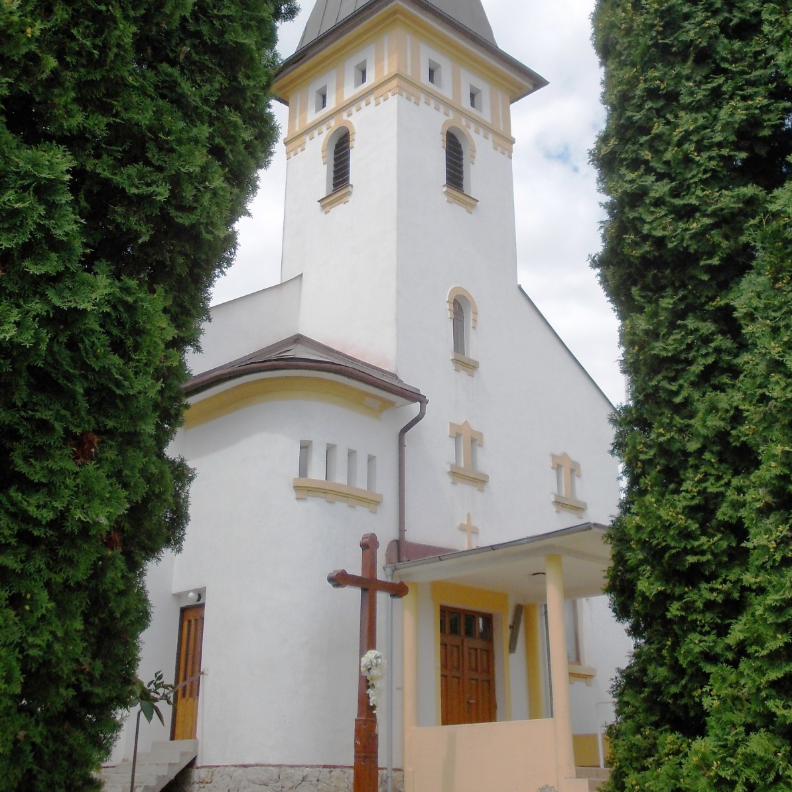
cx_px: 396
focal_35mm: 45
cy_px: 272
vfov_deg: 37.2
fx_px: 1165
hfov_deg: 37.6
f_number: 6.2
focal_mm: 5.3
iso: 80
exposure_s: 1/250
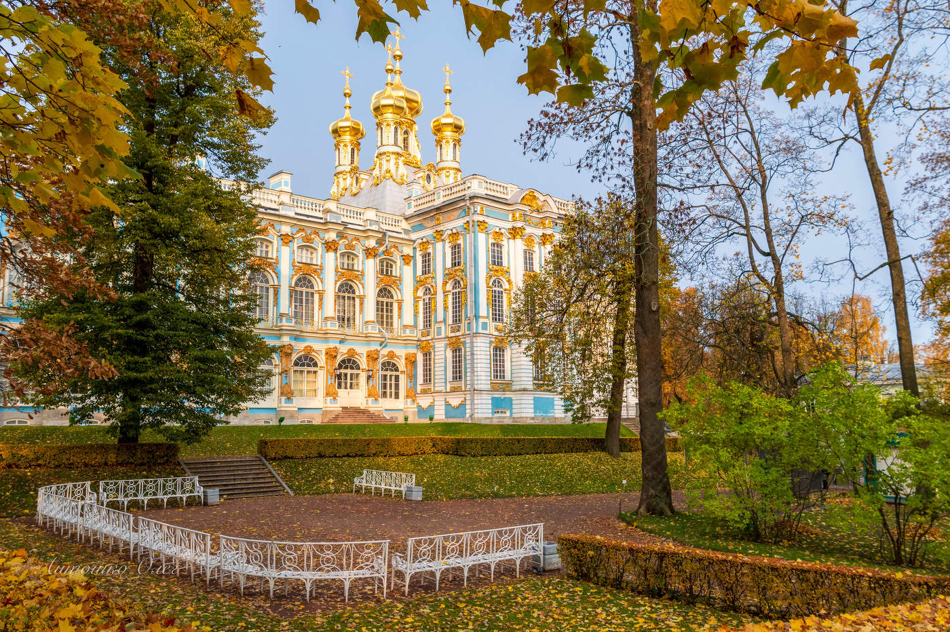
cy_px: 316
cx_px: 475
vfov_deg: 43.5
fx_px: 791
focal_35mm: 30
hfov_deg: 62.0
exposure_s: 1/400
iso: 200
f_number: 7.1
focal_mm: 20
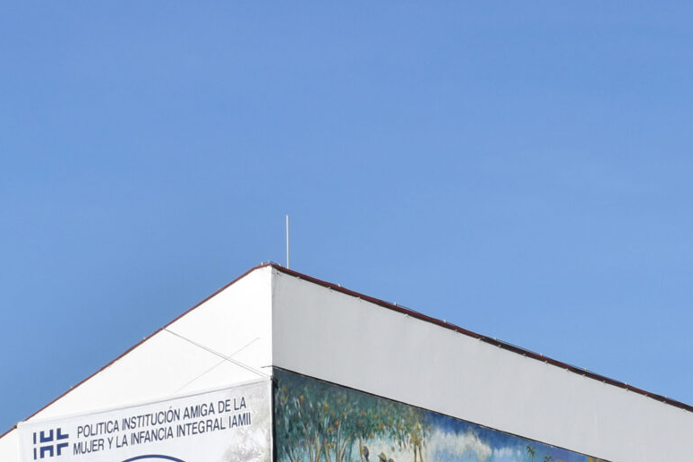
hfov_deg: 14.6
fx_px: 2676
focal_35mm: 139
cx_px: 611
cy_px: 565
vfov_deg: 9.7
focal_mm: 28
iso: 100
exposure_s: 1/160
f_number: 13
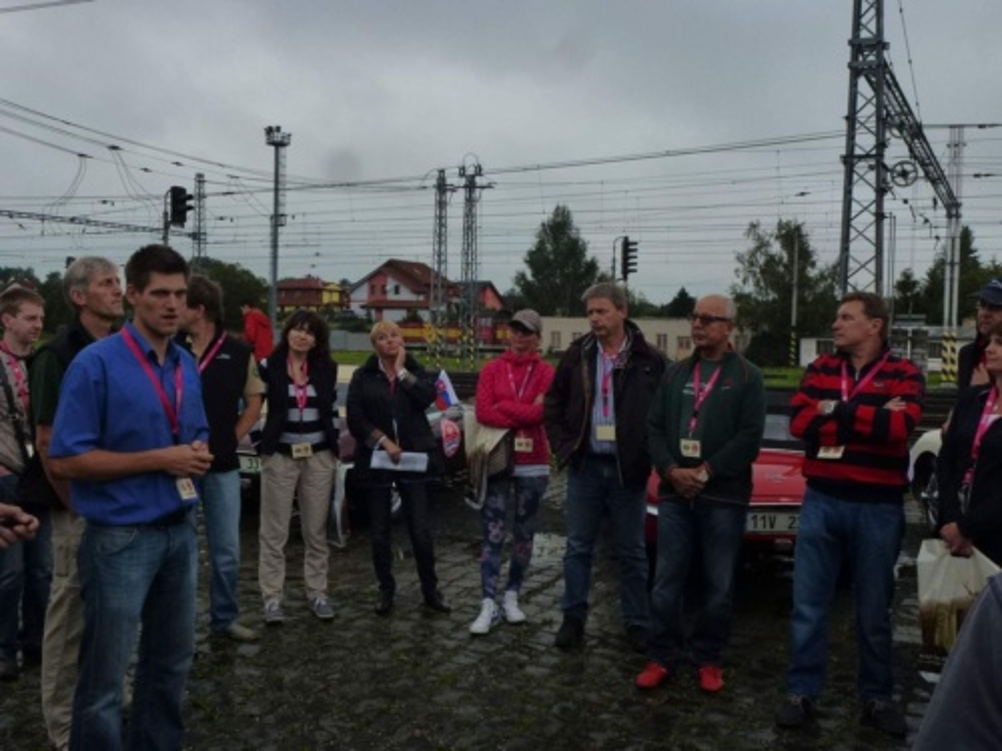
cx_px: 501
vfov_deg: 42.9
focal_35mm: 33
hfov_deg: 55.4
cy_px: 376
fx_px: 955
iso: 160
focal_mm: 5.9
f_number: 4
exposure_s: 1/125
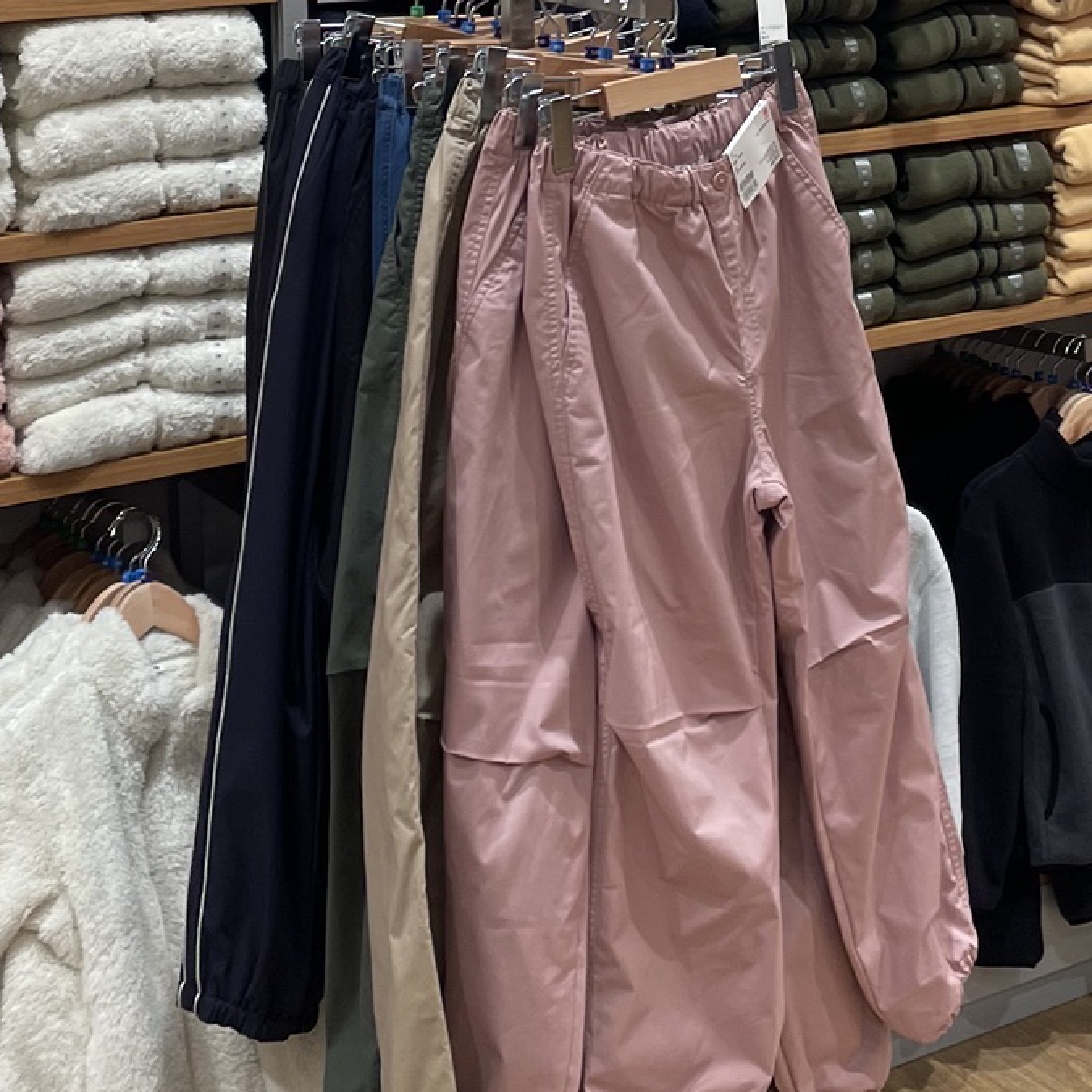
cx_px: 806
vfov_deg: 23.7
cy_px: -120
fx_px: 2427
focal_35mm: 68
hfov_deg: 25.1
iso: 40
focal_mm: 4.2
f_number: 1.6
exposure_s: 1/100
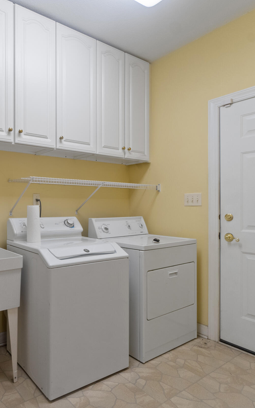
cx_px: 50
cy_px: 204
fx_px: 256
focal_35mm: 23
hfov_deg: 49.8
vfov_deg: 77.2
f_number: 8
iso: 400
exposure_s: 1/2.5
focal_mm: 10
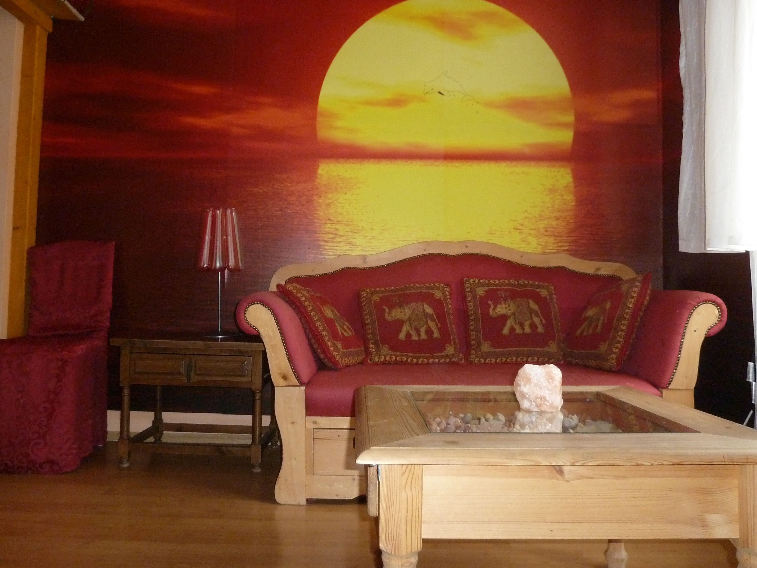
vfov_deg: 49.7
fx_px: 612
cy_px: 269
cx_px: 342
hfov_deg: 63.3
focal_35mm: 28
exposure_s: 1/30
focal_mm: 4.1
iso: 400
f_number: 3.3
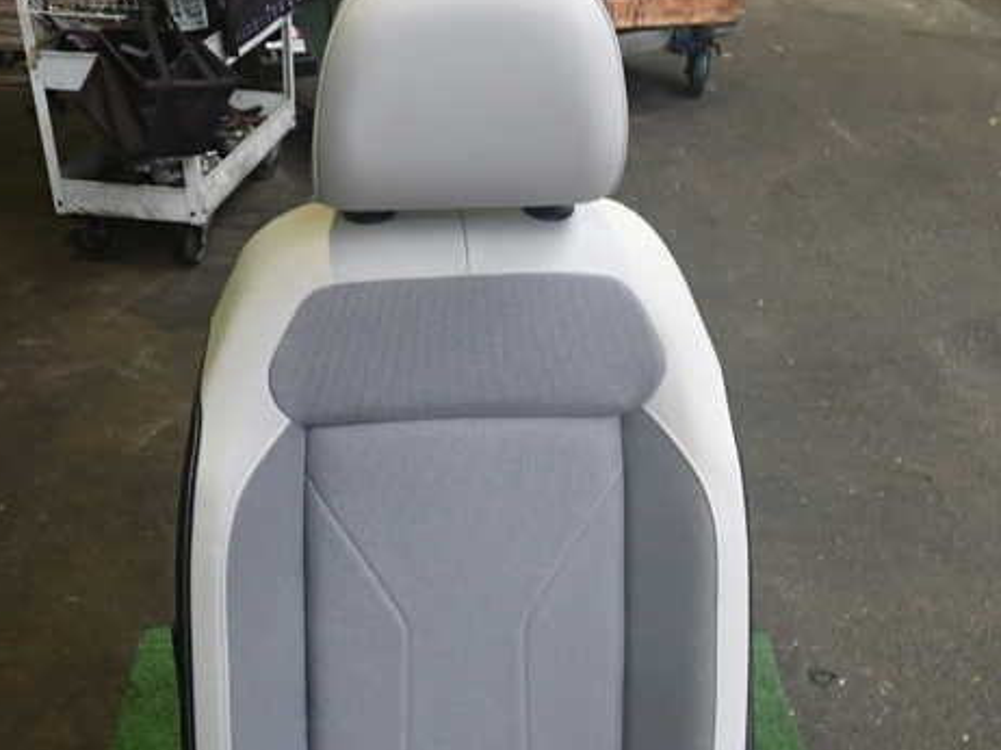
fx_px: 1127
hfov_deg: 47.8
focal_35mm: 39
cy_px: 405
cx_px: 442
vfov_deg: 36.8
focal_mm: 5.4
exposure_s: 1/60
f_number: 2.3
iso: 250
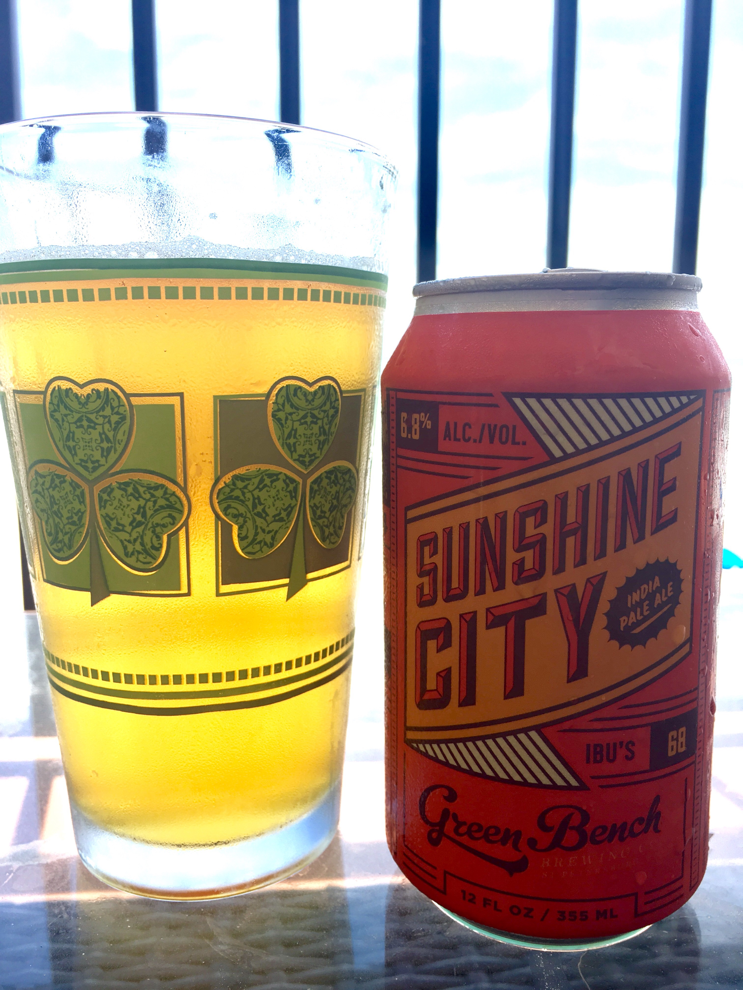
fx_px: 830
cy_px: 495
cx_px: 372
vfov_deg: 61.7
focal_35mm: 29
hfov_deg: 48.2
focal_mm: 4.15
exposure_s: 1/306
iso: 25
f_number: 2.2
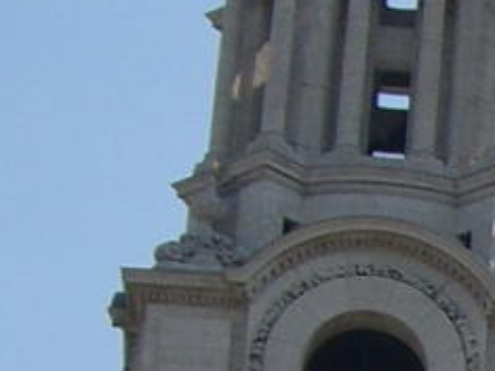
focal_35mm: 259
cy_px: 516
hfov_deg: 7.4
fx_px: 3702
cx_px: 961
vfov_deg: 5.7
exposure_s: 1/800
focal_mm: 6.2
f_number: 4.3
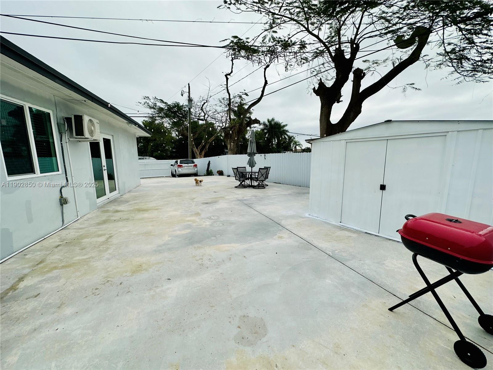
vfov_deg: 85.7
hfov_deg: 102.1
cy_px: 185
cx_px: 246
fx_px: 199
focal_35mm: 14
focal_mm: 2.22
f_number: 2.2
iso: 50
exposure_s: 1/2398
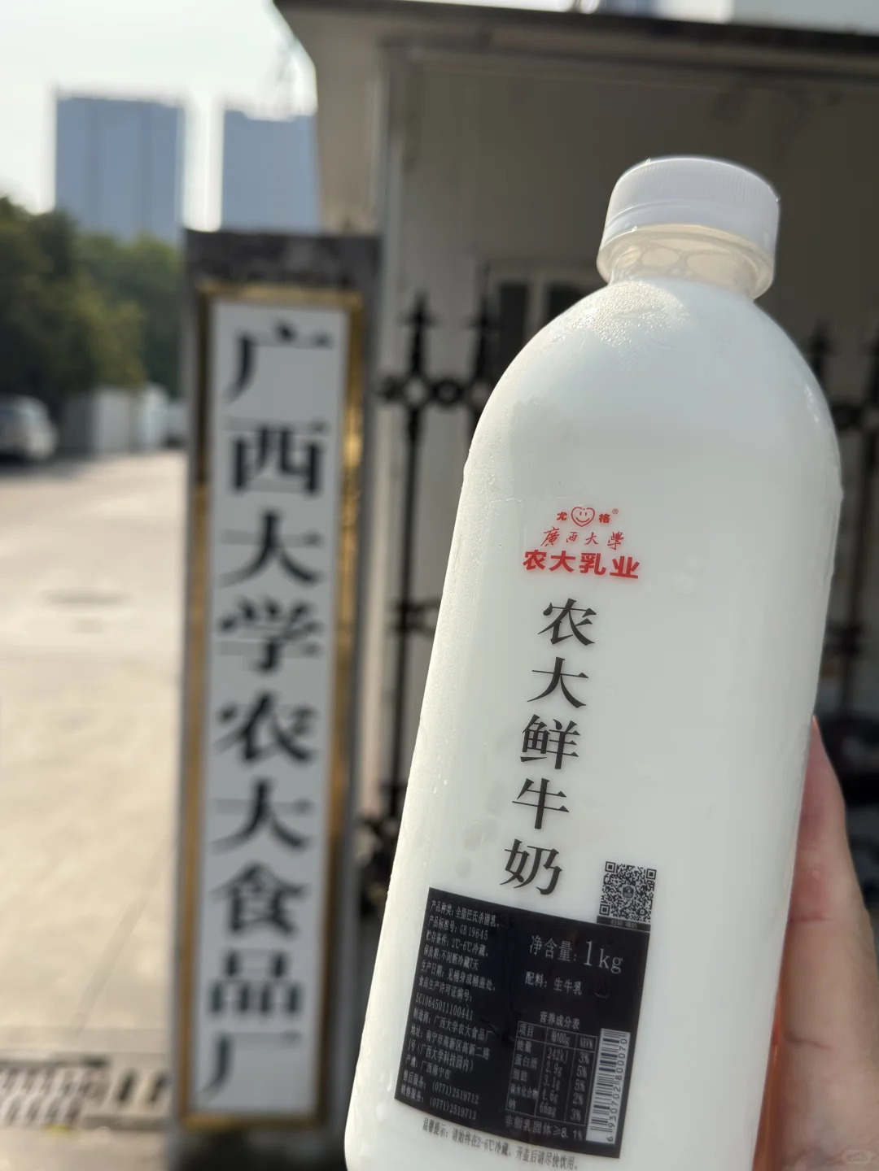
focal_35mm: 35
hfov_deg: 40.7
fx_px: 1185
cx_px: 440
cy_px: 586
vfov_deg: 52.6
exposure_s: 1/4854
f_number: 1.78
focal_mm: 6.76
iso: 100
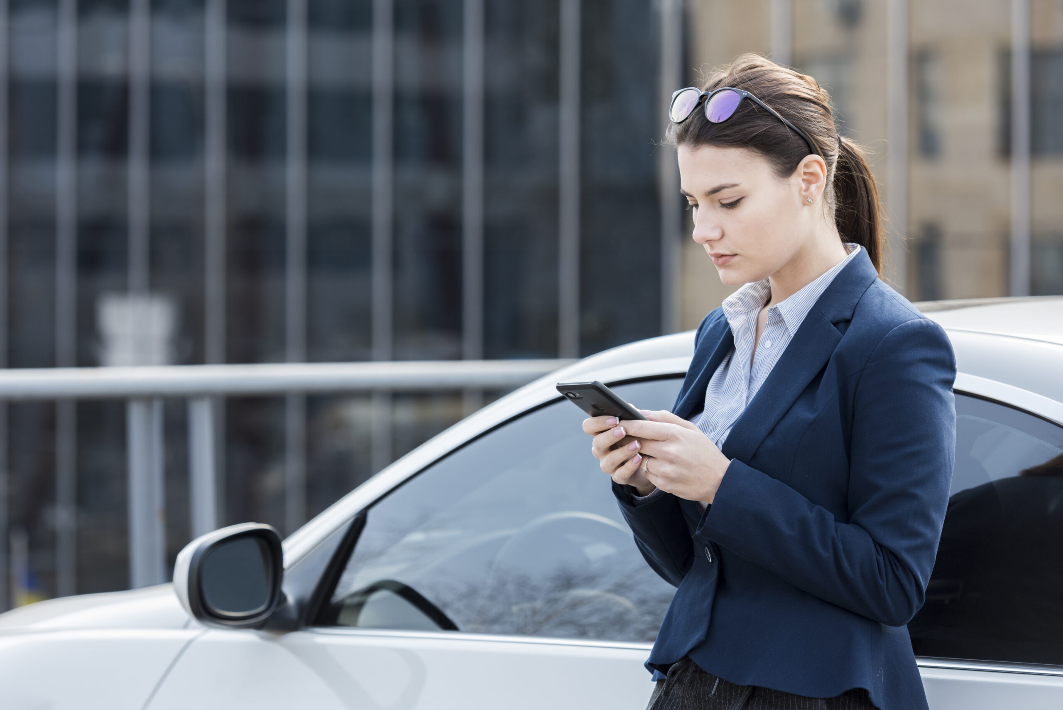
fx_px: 3840
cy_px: 355
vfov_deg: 10.6
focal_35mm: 130
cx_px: 532
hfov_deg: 15.8
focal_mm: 130
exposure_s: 1/200
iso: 200
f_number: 4.5
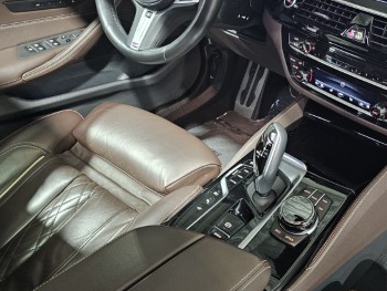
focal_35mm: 42
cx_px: 281
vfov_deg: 33.8
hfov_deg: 43.6
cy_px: 79
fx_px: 470
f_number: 1.7
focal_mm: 6.3
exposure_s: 1/30.5
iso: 640
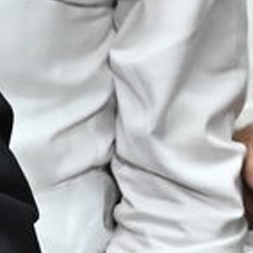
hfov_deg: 6.7
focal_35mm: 201
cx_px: -780
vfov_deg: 8.7
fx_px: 1662
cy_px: 223
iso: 2500
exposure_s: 1/200
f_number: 7.1
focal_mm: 24
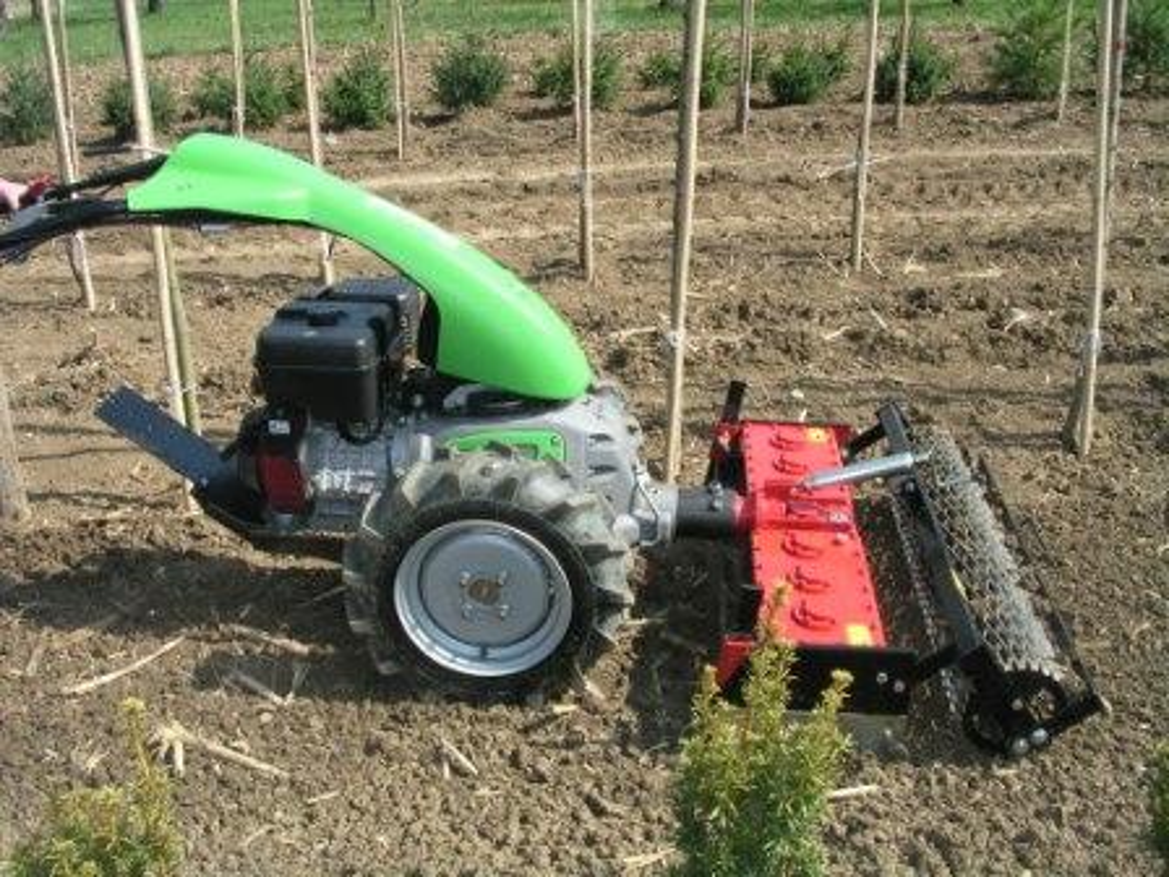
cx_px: 584
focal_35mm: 37
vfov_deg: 38.7
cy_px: 438
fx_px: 1250
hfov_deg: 50.1
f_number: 4.5
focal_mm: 5.6
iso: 141
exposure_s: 1/324
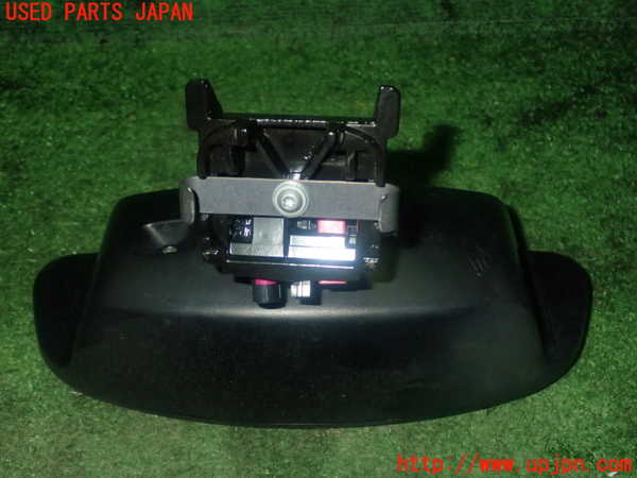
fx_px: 754
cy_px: 239
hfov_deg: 45.8
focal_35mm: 41
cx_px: 318
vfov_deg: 35.1
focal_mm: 7.31
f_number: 8
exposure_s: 1/40
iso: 320
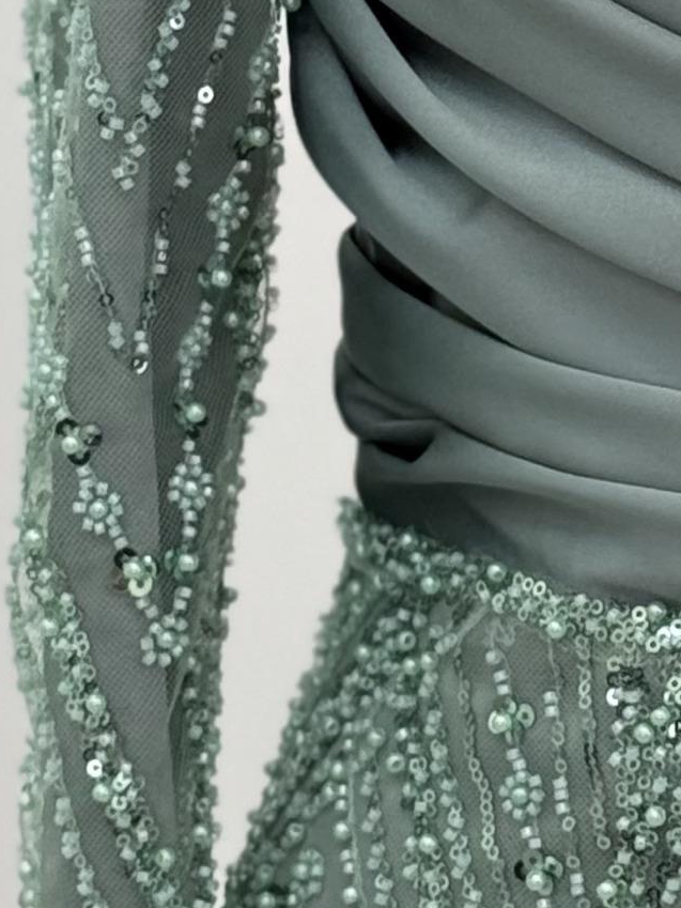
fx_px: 5979
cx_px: 1005
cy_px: -58
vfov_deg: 8.6
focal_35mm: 228
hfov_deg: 6.4
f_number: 1.78
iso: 80
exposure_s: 1/693
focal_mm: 6.76
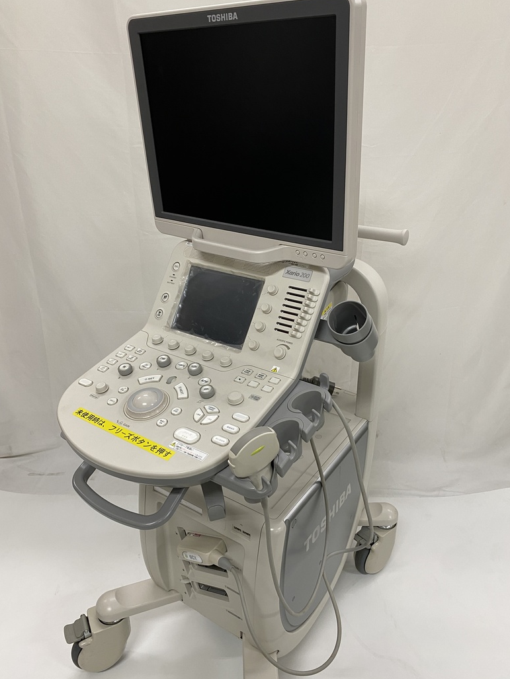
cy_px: 337
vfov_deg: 65.3
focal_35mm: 27
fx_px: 530
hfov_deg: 51.4
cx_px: 253
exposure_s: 1/60
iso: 80
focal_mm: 4.25
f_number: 1.8
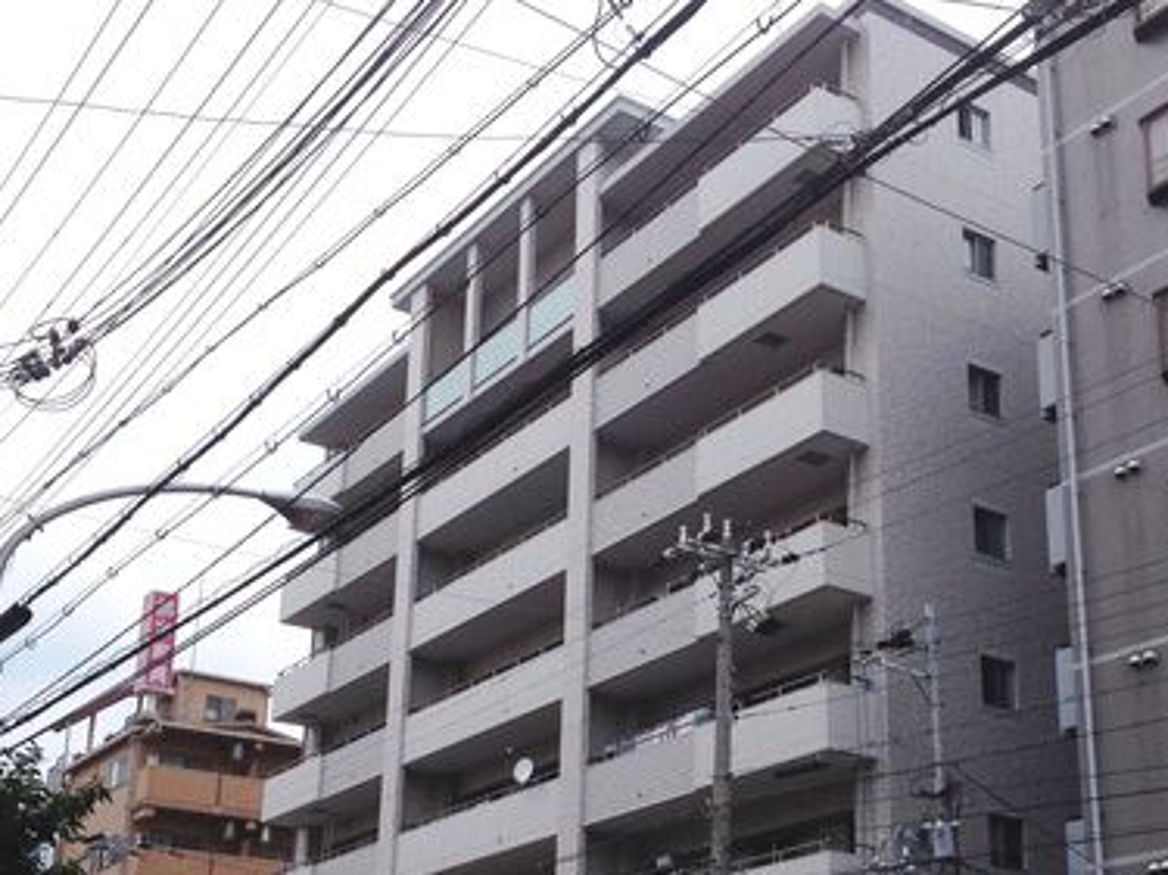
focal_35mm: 56
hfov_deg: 34.3
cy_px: 648
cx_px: 679
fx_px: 1889
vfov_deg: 25.8
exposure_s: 1/497
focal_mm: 4.28
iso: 50
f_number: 2.4
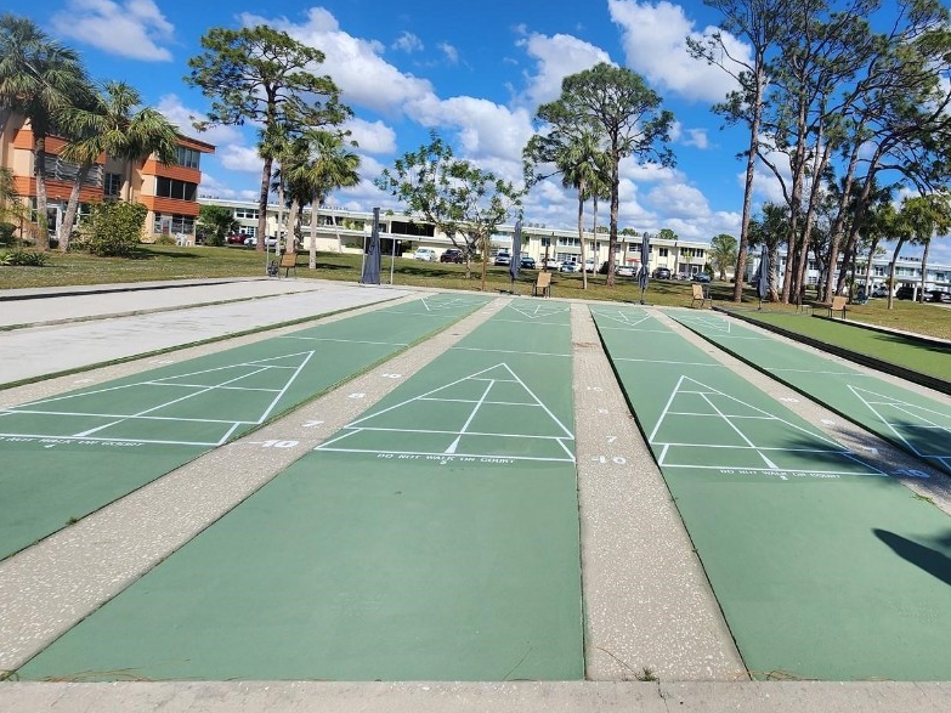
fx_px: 467
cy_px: 276
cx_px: 618
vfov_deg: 73.7
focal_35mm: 17
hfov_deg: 88.4
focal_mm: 2.2
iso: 50
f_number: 2.2
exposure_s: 1/2897
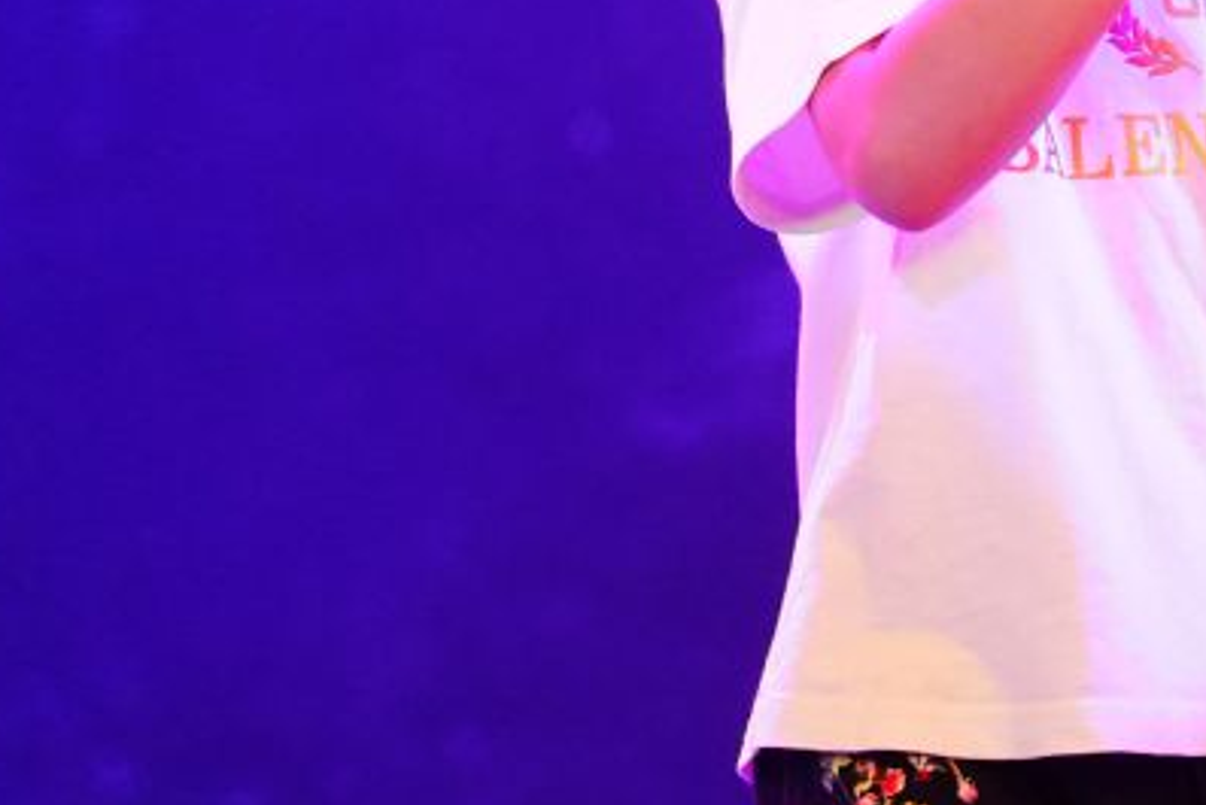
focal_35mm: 374
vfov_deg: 3.7
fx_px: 12533
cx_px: 1454
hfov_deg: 5.5
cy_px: -200
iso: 5000
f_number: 2.8
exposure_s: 1/250
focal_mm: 106
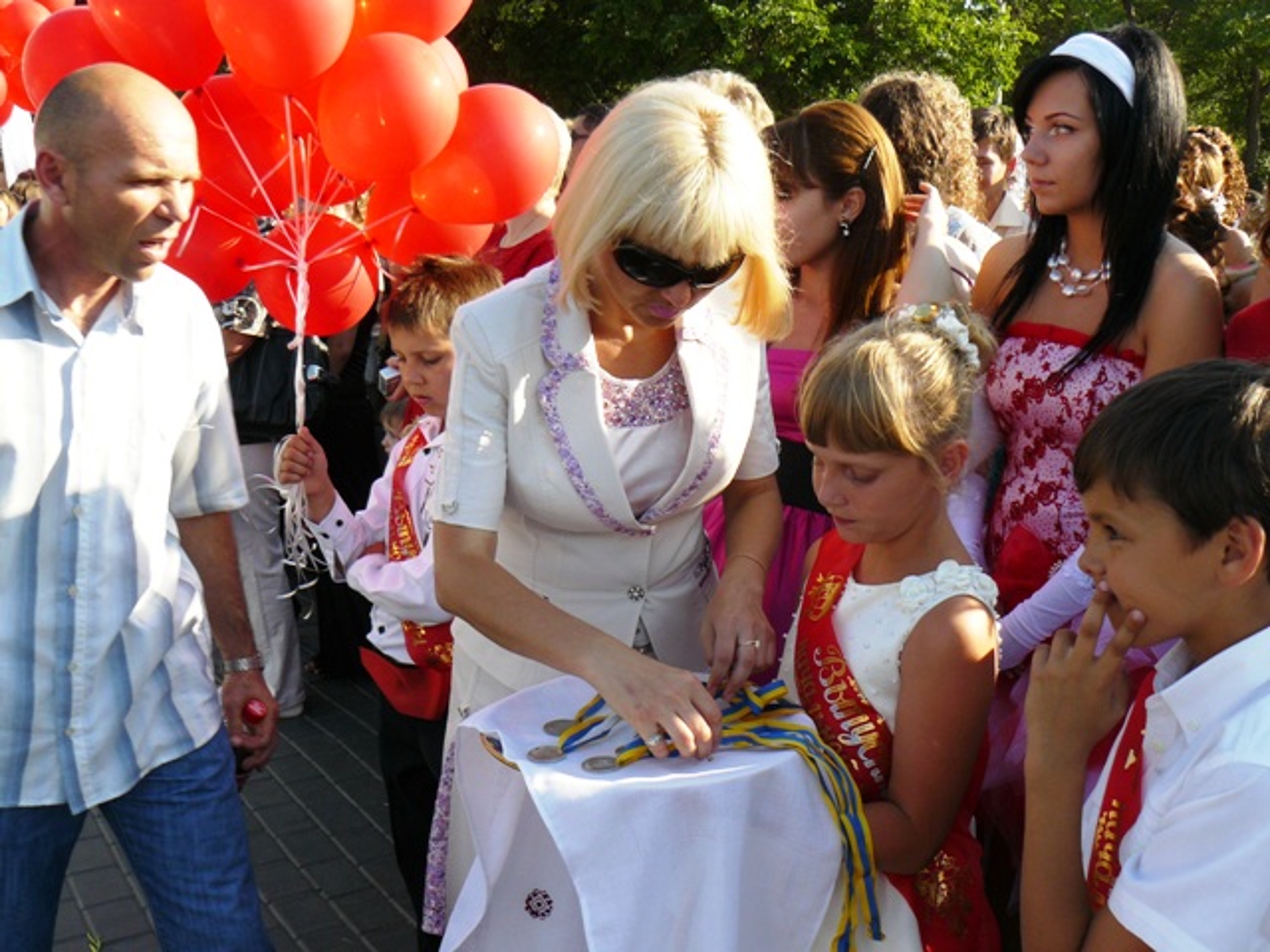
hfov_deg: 51.4
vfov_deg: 39.7
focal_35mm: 36
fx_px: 1321
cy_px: 476
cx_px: 635
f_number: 5
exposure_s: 1/200
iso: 100
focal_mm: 6
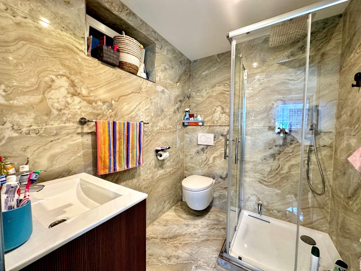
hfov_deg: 102.1
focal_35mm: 14
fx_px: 146
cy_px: 136
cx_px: 180
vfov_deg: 85.7
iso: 200
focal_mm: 2.22
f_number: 2.2
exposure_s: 1/50
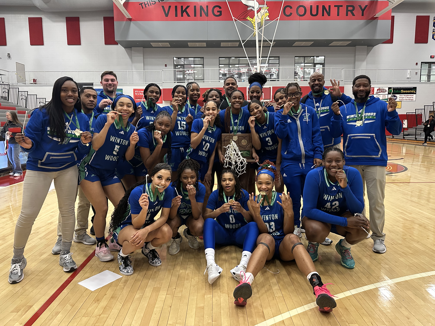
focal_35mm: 24
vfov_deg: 56.8
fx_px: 302
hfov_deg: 71.6
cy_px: 163
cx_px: 218
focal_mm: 6.86
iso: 400
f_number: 1.78
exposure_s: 1/60
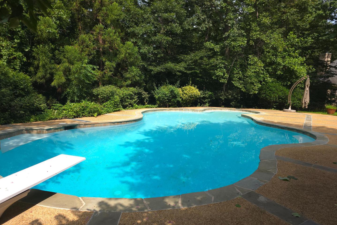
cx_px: 169
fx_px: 225
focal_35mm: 24
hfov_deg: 73.7
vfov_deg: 53.1
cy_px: 119
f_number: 1.7
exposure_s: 1/293
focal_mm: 6.3
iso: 12
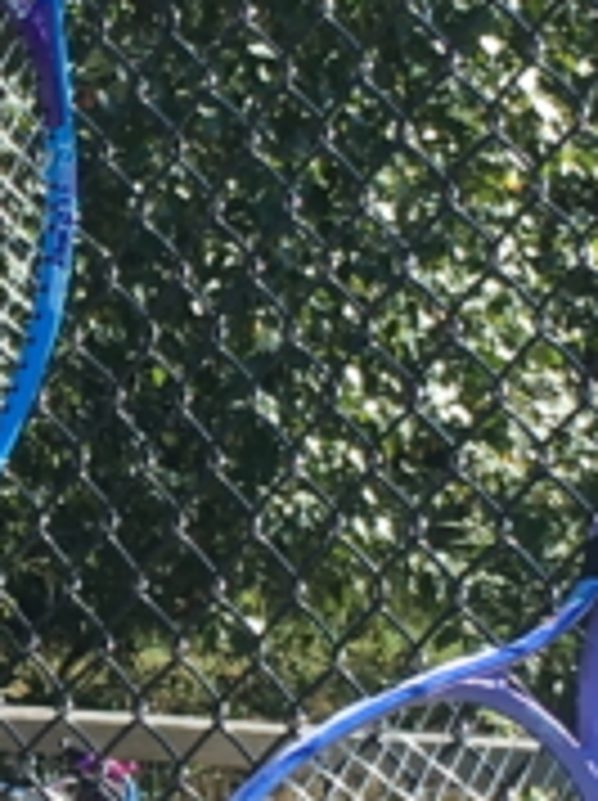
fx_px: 4018
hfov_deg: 8.3
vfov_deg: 11.4
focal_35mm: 174
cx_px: -342
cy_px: 542
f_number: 2.2
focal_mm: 4.15
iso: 25
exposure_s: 1/680
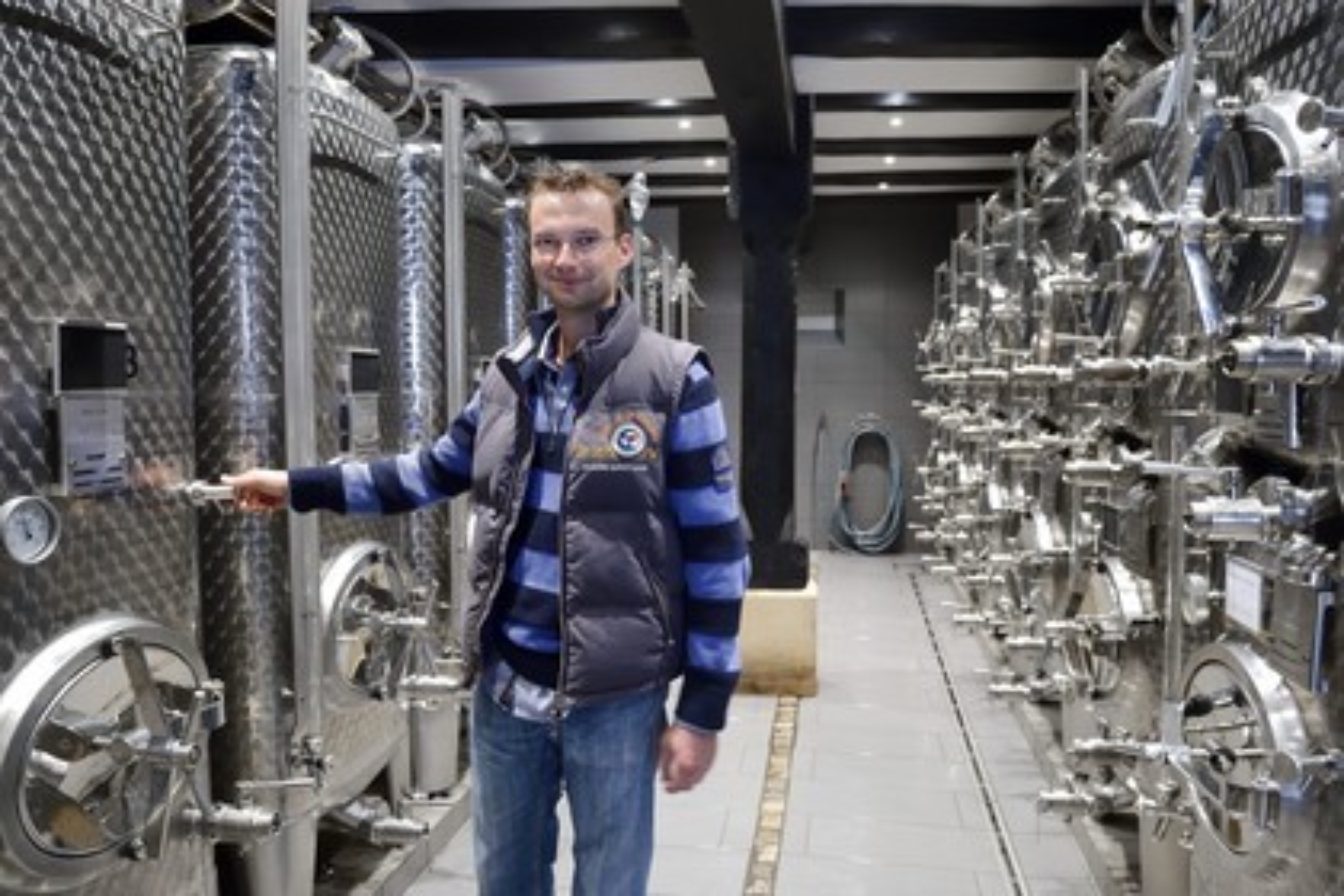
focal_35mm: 24
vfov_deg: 53.1
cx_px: 672
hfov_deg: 73.7
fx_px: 896
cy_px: 448
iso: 1600
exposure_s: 1/20
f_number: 5.6
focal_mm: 24
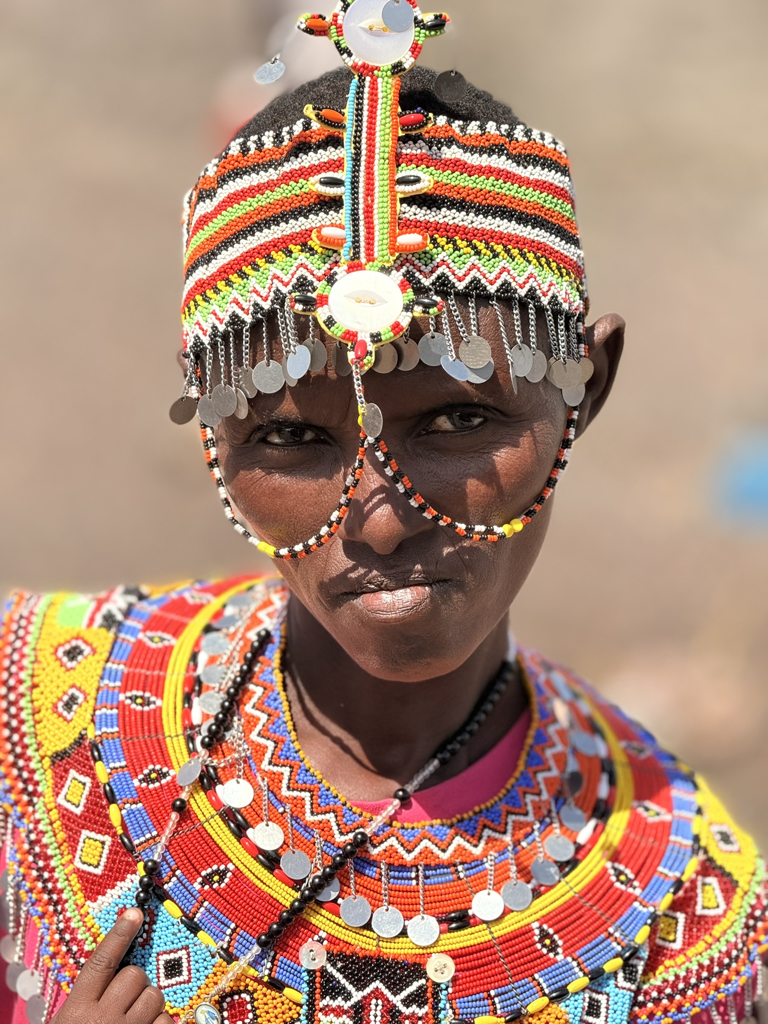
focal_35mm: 120
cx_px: 384
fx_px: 3550
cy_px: 512
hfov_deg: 12.3
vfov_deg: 16.4
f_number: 2.8
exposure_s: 1/1080
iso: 64
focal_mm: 15.66
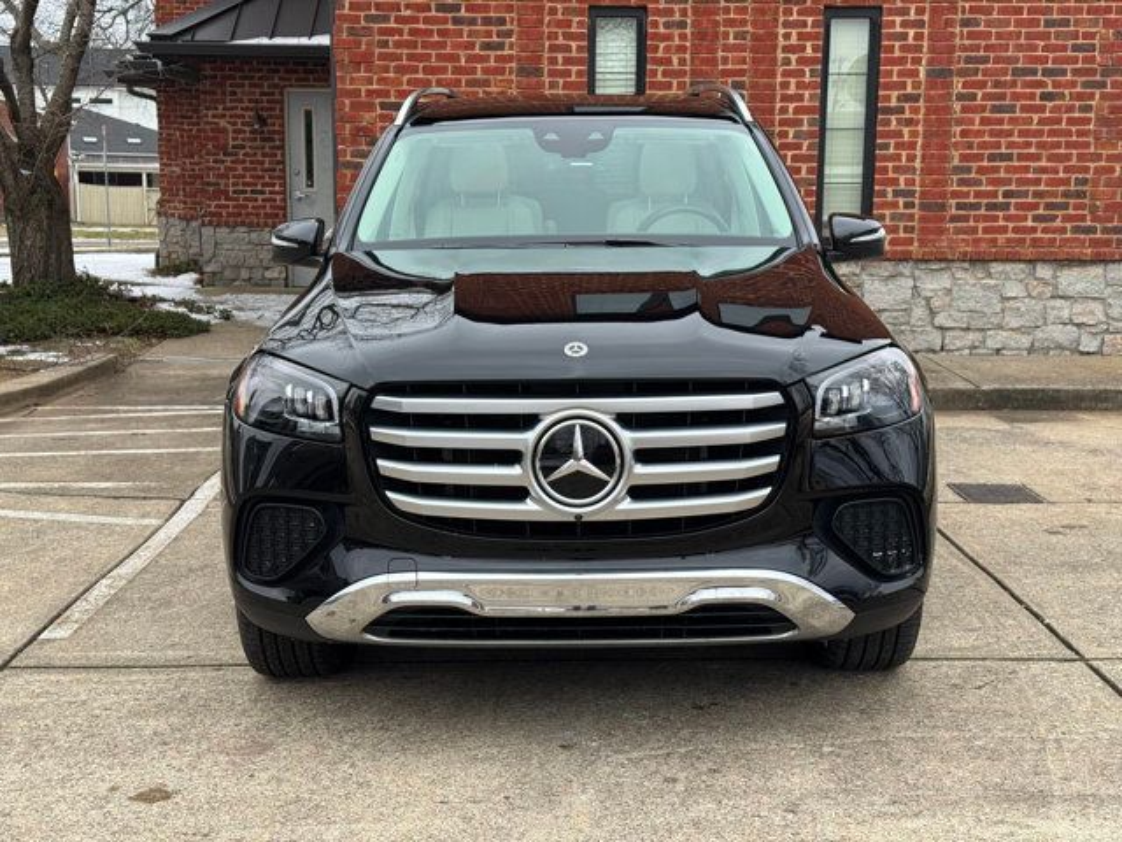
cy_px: 421
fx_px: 1556
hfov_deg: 39.7
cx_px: 561
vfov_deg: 30.3
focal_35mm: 48
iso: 64
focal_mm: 6.76
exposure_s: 1/244
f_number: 1.78
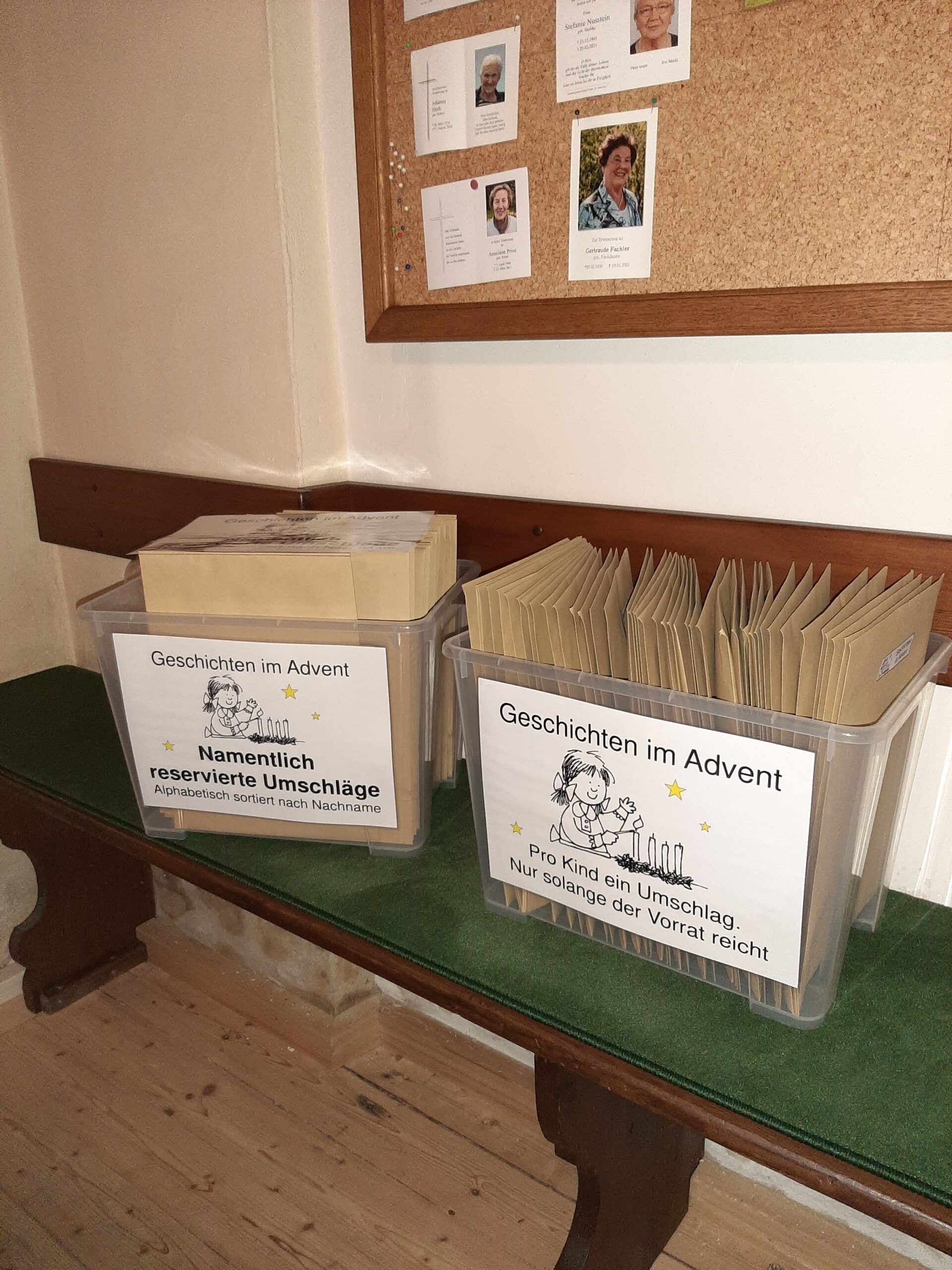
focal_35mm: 26
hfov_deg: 53.1
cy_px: 635
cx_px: 476
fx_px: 953
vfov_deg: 67.3
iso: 500
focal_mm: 3.93
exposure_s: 1/20
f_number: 1.7
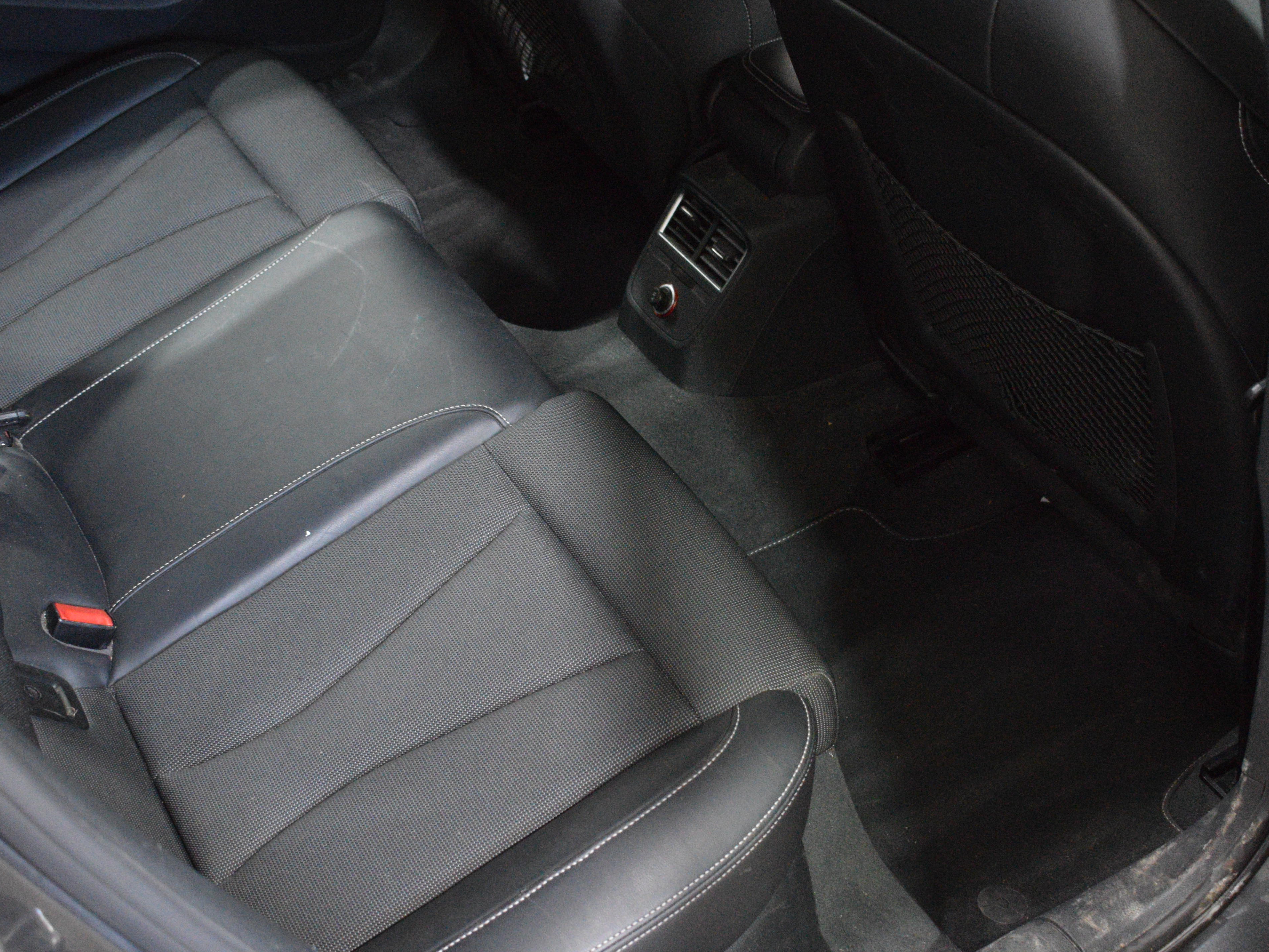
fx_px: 1833
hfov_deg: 38.2
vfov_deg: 29.1
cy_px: 491
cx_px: 683
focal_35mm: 50
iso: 4500
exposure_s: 1/60
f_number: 3.8
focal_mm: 22
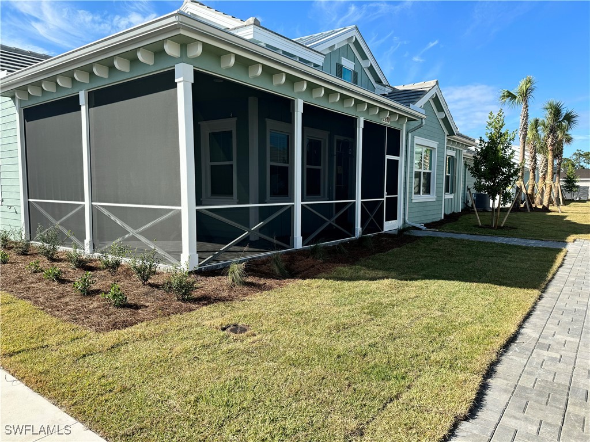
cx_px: 295
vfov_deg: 56.8
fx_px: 409
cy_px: 221
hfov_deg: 71.6
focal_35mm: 24
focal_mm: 6.86
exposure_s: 1/3021
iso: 80
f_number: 1.78
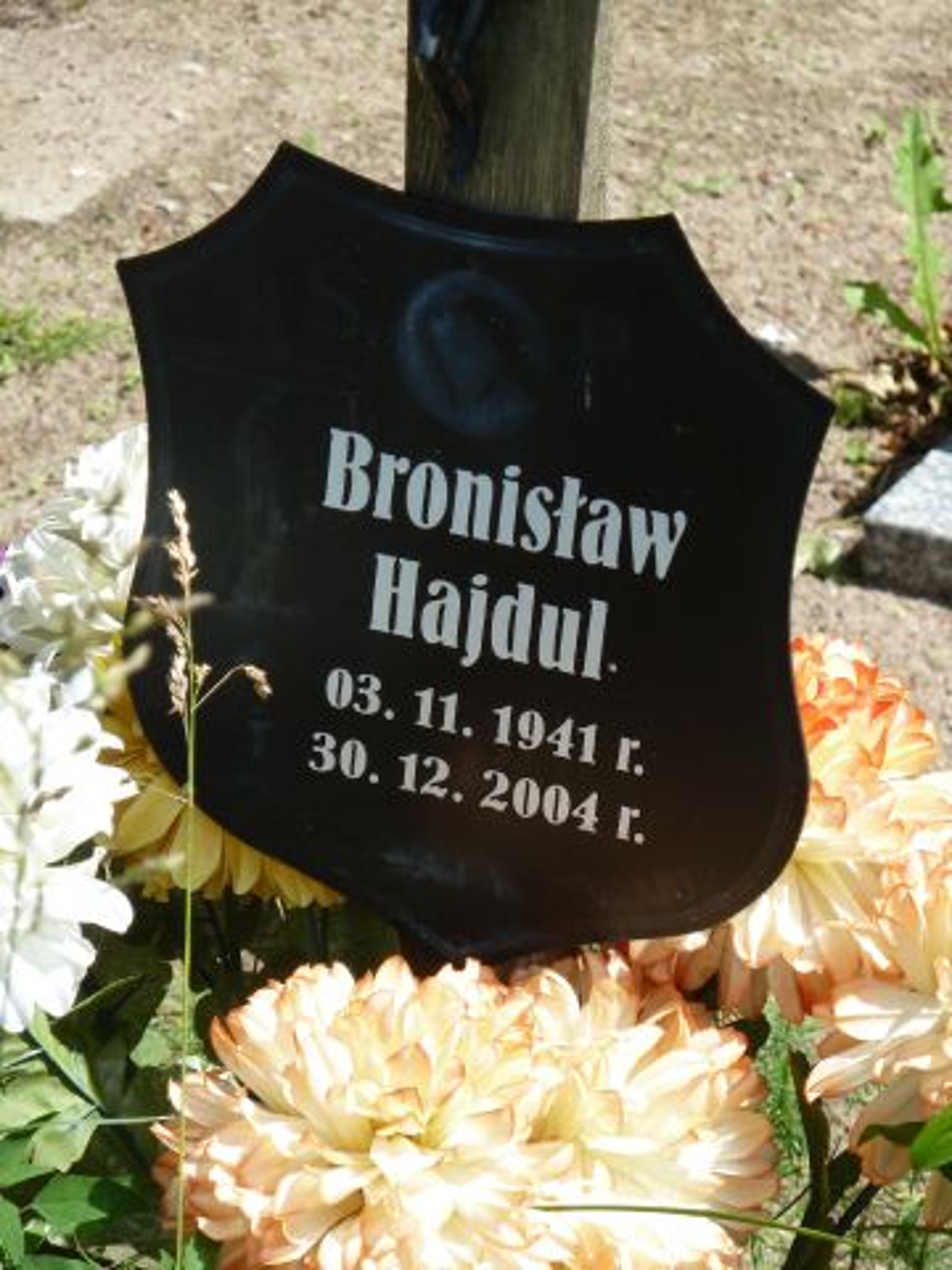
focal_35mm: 158
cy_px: 635
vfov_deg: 12.5
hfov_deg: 9.4
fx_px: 5794
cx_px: 476
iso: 80
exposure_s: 1/200
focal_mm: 25.9
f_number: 4.5
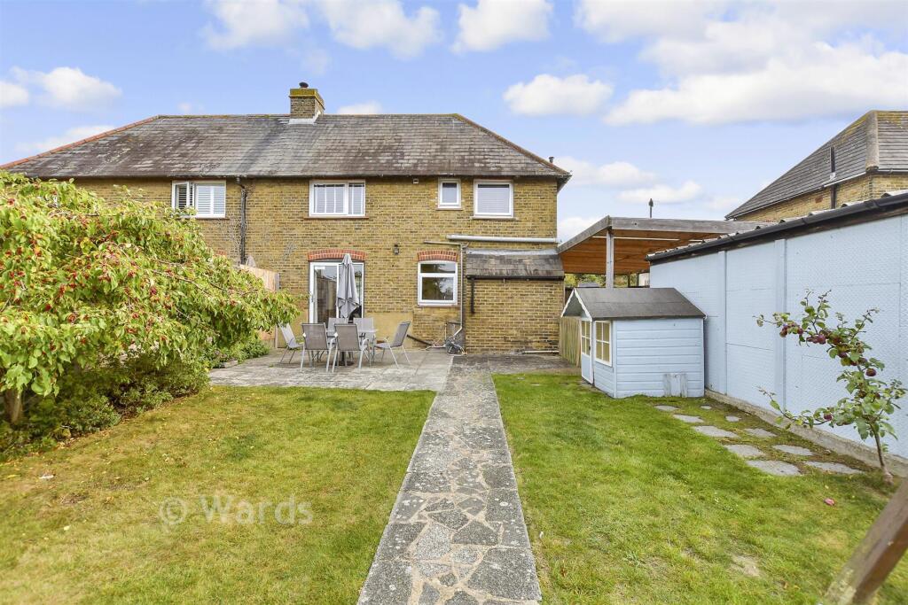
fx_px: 378
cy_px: 302
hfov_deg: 100.4
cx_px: 454
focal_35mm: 15
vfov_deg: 77.3
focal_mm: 10
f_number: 8
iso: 200
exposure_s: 1/200
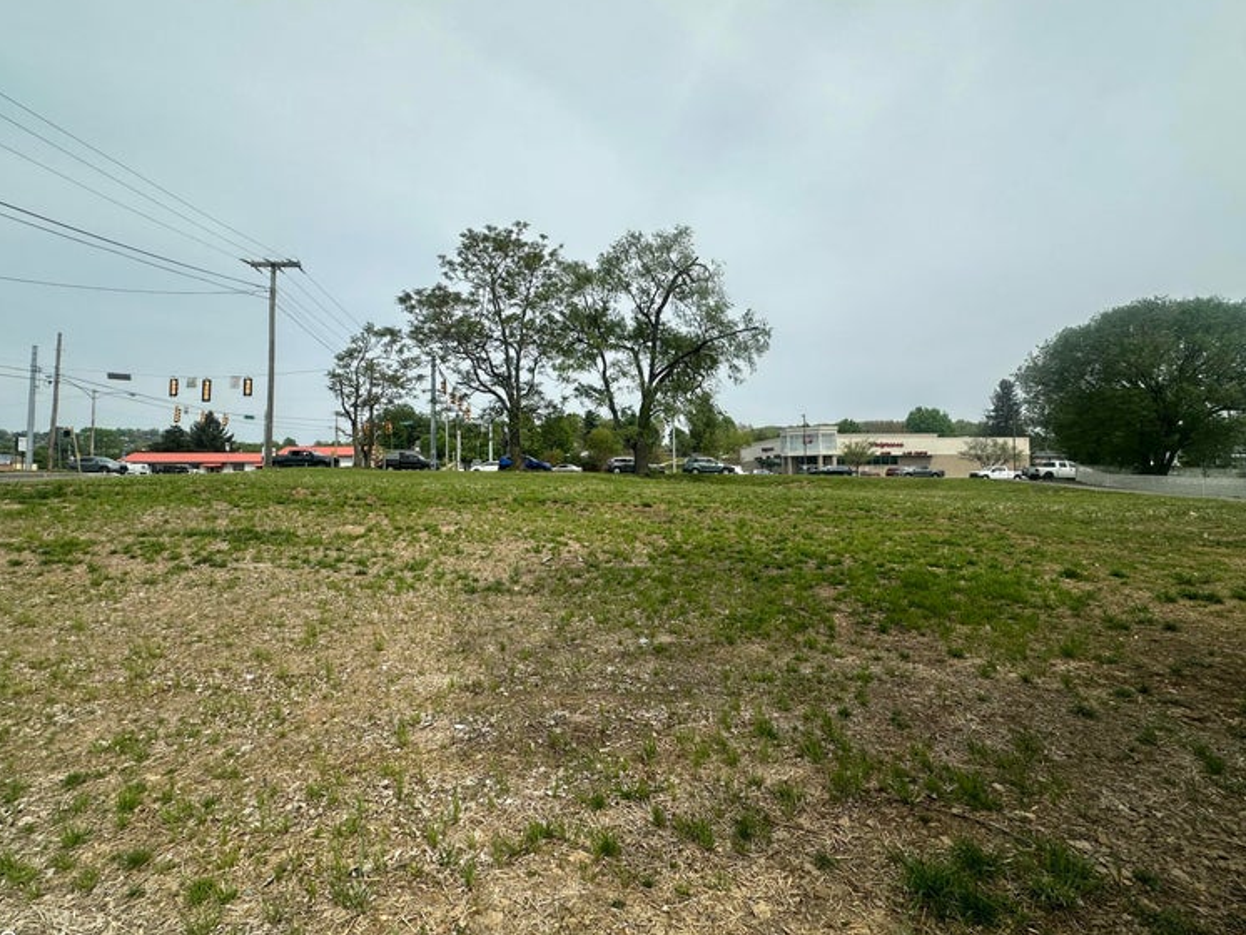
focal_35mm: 16
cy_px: 457
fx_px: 576
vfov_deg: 78.1
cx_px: 599
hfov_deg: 94.4
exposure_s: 1/2681
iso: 50
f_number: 2.2
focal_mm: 2.22
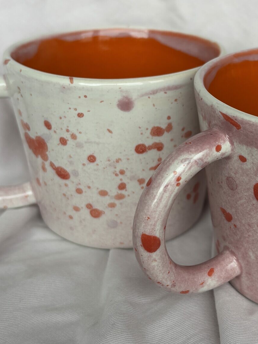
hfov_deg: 24.7
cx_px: 214
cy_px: 147
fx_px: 576
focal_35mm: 58
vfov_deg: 33.2
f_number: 1.6
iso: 40
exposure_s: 1/121
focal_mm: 5.96
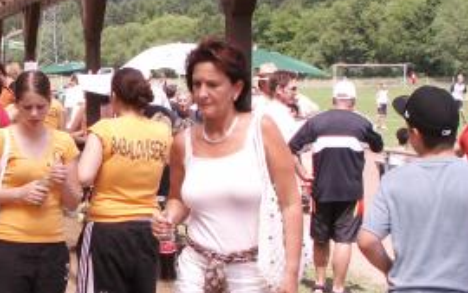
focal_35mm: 88
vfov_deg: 14.9
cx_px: 42
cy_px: 139
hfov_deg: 22.9
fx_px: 1123
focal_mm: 5.86
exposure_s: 1/400
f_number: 3.5
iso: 50
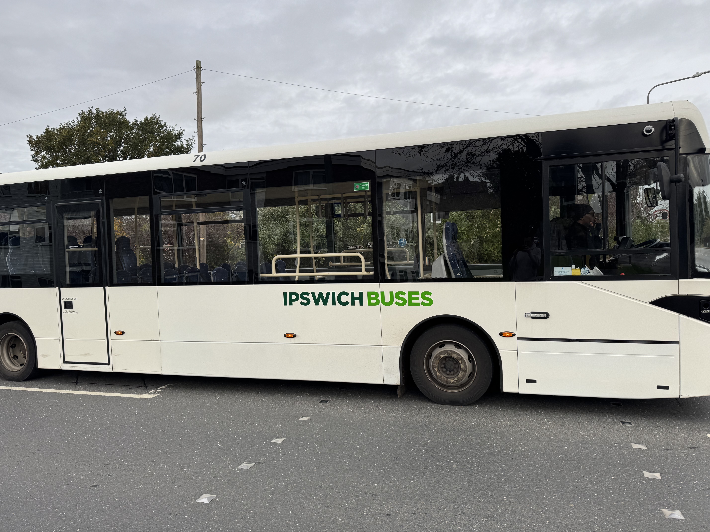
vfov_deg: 56.8
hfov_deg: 71.6
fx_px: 492
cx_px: 355
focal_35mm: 24
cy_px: 266
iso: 80
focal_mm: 6.76
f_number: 1.78
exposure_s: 1/1425
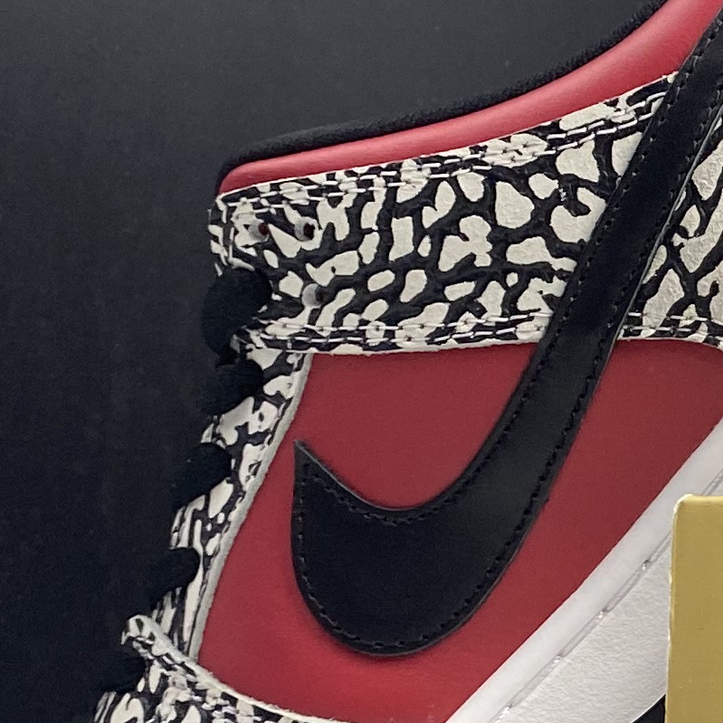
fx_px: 2741
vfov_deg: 14.9
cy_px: 592
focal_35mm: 116
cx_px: 1484
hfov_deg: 12.9
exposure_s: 1/100
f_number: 1.8
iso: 64
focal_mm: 4.25
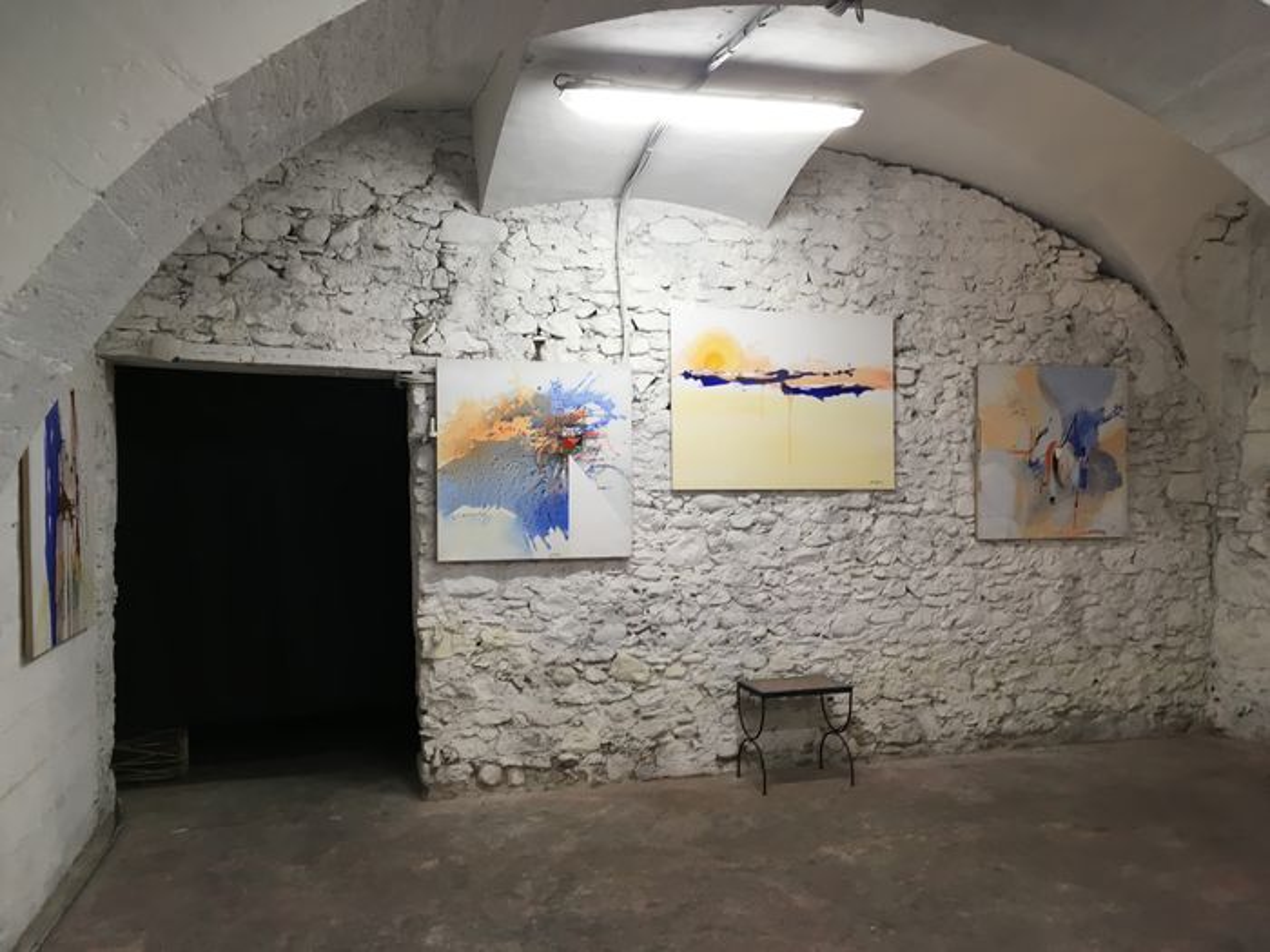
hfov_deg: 61.7
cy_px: 476
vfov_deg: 48.2
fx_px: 1064
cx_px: 635
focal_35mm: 29
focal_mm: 4.15
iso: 64
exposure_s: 1/33
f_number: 2.2
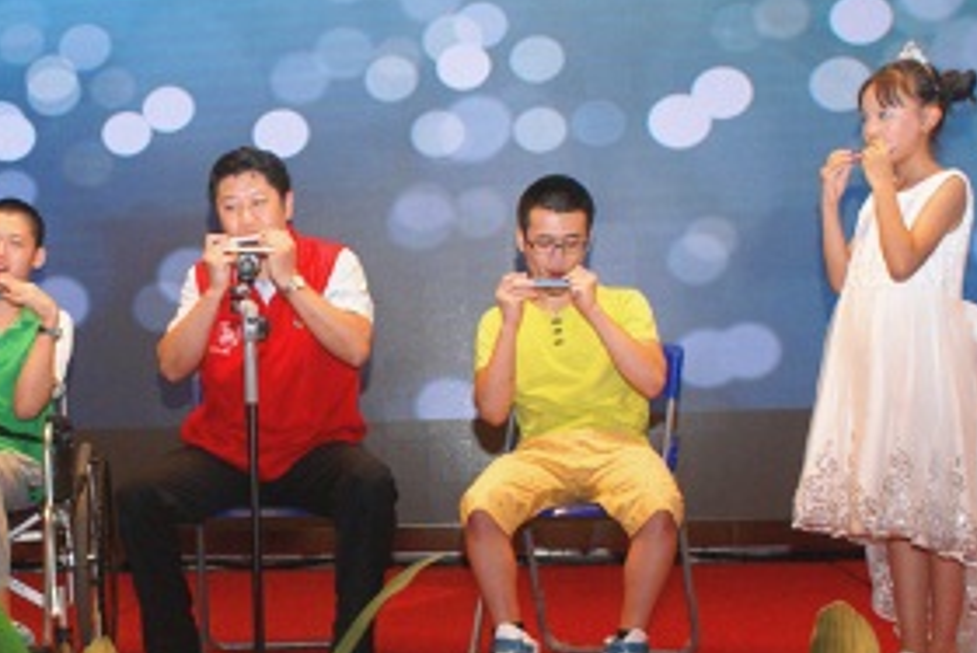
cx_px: 174
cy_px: 423
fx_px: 1602
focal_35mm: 59
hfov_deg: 32.8
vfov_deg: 22.9
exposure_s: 1/60
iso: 800
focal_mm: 22
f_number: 4.5
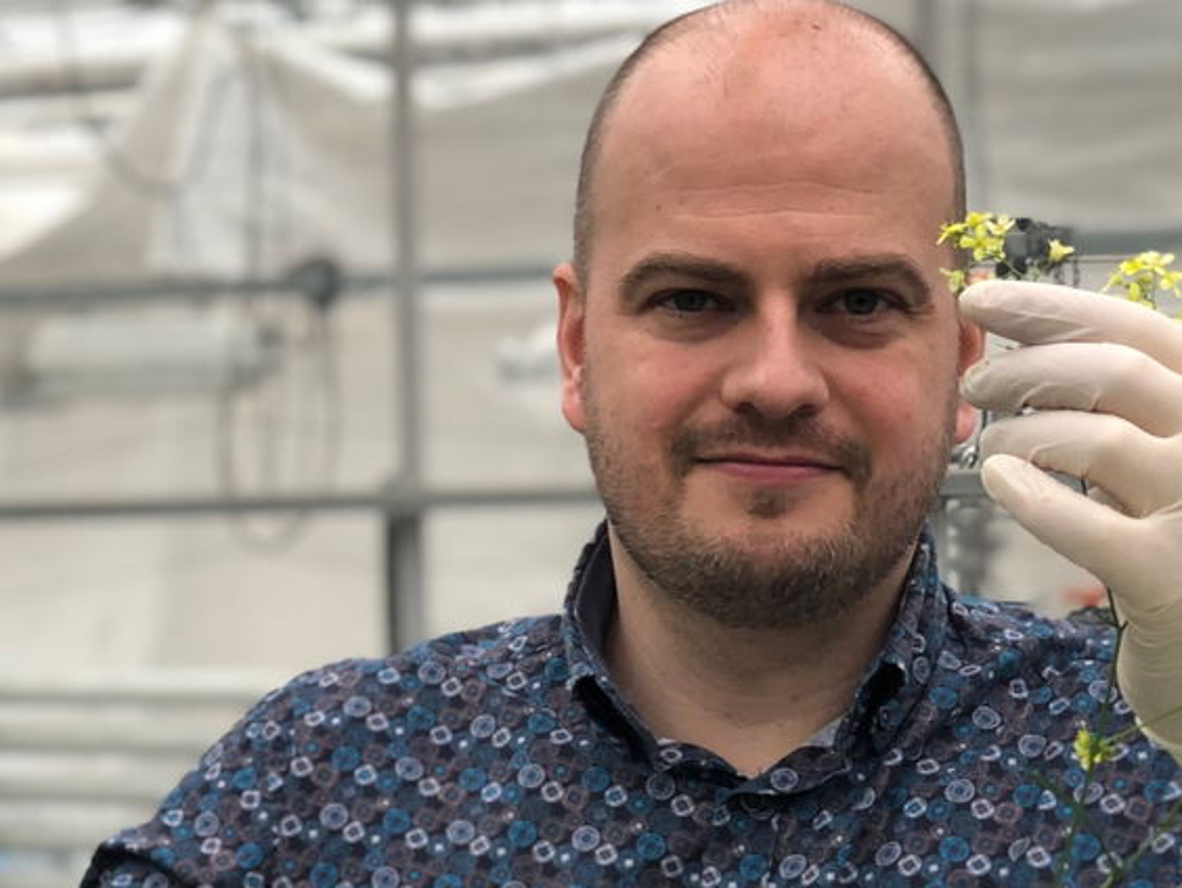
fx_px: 1777
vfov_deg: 28.1
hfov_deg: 36.8
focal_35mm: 52
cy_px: 444
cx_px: 591
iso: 25
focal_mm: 6
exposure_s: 1/60
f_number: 2.4
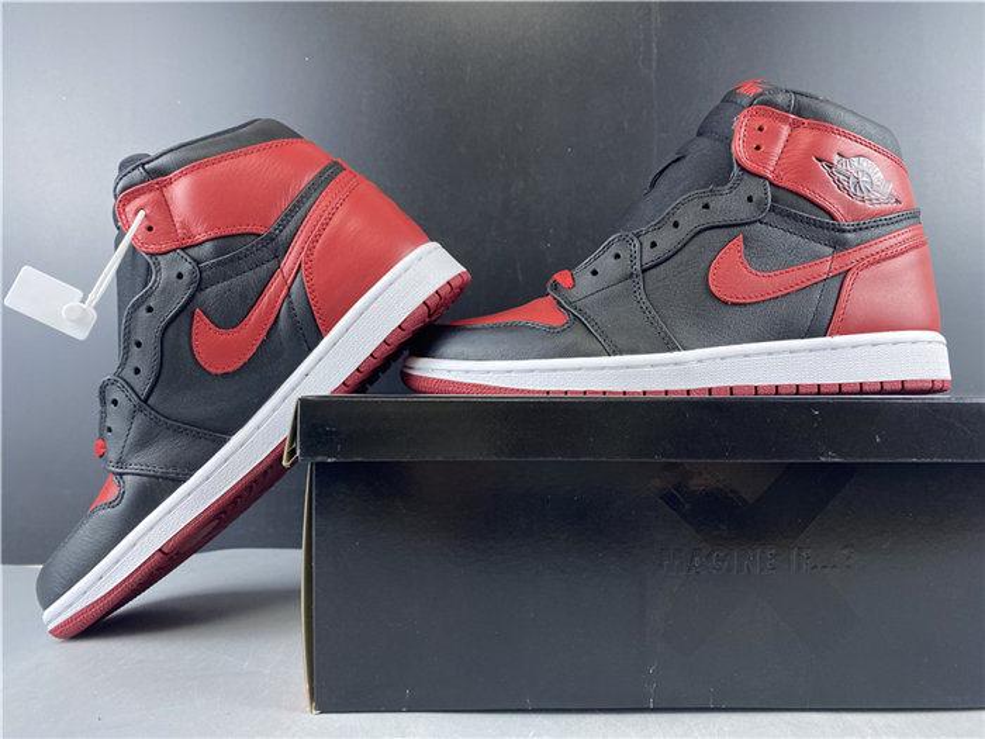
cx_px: 492
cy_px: 370
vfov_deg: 53.1
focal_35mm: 26
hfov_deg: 67.3
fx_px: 740
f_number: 1.8
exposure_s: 1/50
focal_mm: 4.25
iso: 100
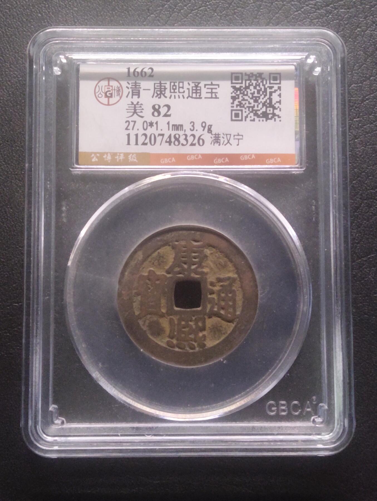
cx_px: 188
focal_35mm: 50
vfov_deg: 38.1
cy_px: 250
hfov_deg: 29.2
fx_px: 724
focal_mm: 3.42
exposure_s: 1/50
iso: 640
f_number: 2.2
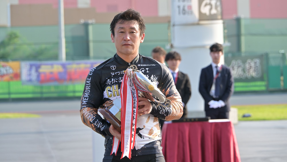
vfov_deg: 7.0
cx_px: 144
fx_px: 1317
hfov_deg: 12.4
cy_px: 73
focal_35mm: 173
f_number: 8
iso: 400
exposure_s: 1/320
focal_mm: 165
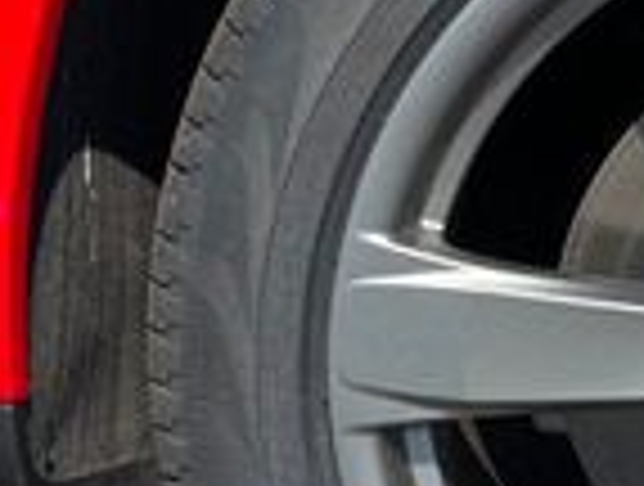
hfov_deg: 15.2
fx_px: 2331
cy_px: 333
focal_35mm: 125
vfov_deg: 11.9
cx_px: 784
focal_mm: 3.99
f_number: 1.8
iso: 20
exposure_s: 1/787
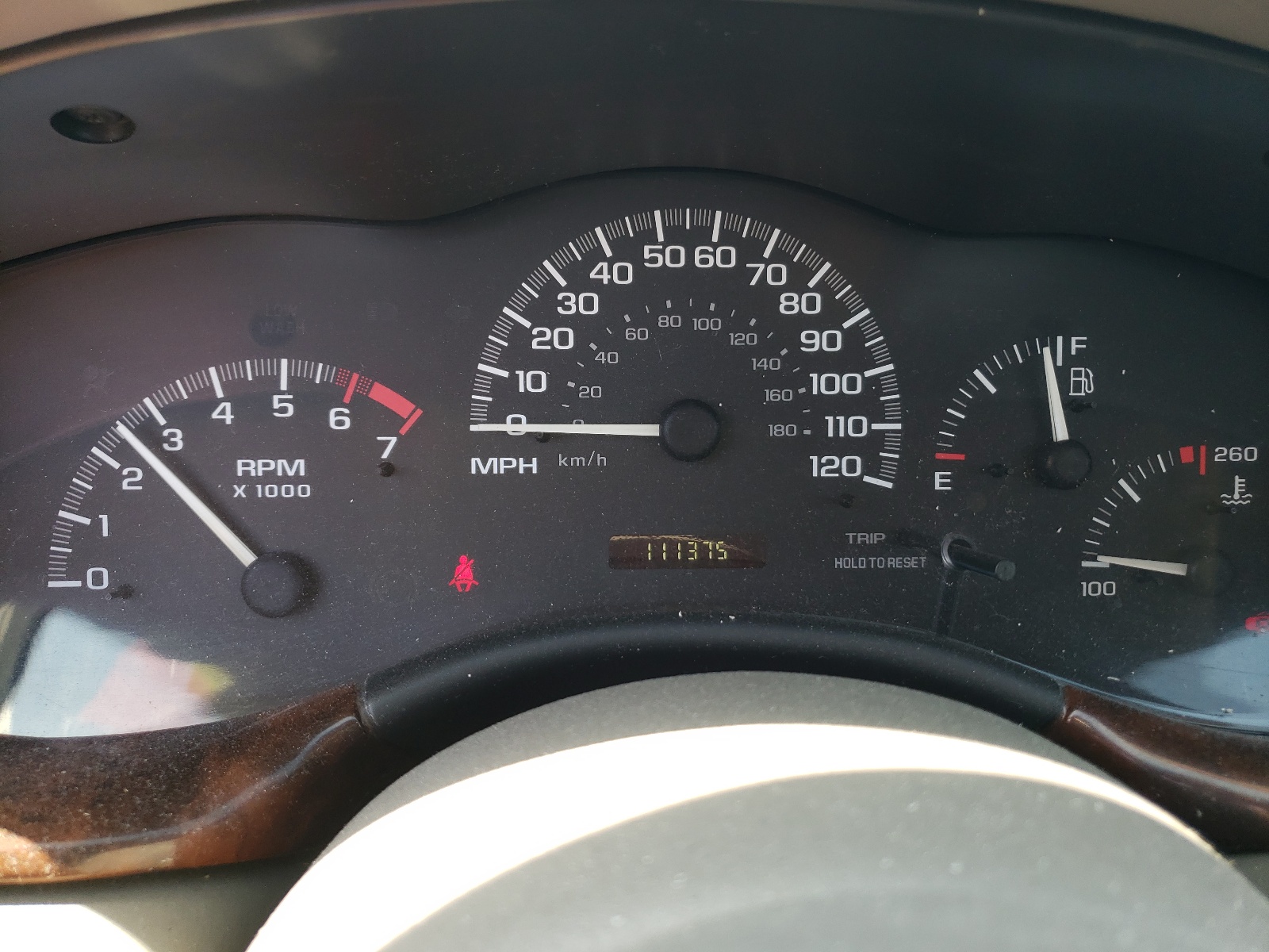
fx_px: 953
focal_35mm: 26
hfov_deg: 67.3
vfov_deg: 53.1
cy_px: 476
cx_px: 634
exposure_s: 1/139
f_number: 1.5
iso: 50
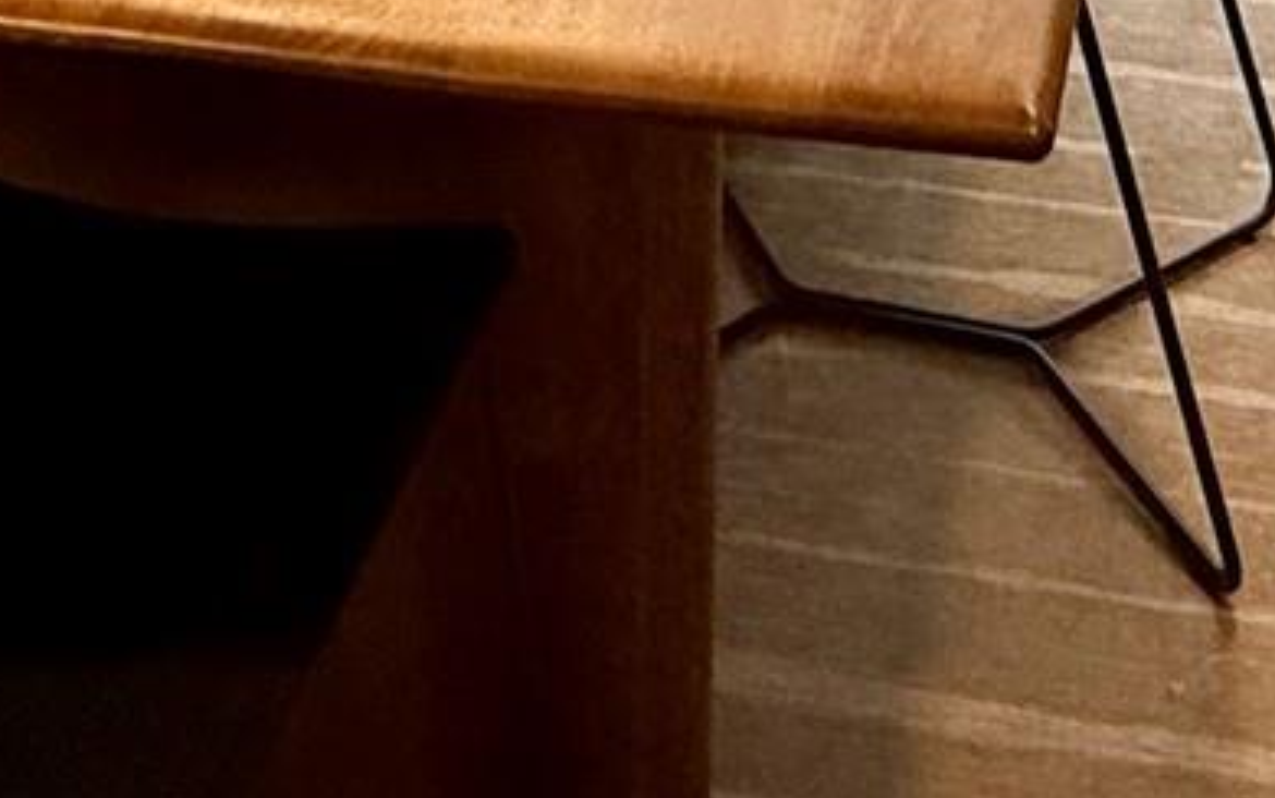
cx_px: 919
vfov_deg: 11.7
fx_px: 2711
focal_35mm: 78
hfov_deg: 26.2
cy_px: -1393
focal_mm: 2.22
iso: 200
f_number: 2.2
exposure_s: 1/120
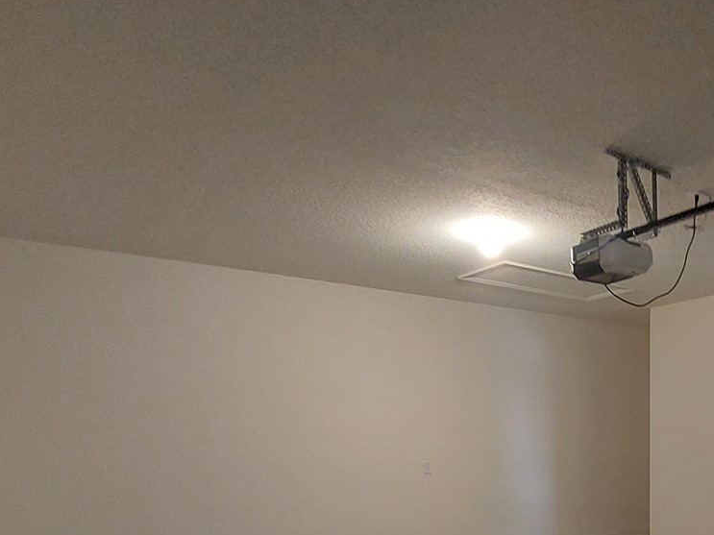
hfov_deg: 58.0
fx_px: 577
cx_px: 583
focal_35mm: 28
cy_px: 565
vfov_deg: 41.4
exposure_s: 1/24
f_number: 2.2
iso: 400
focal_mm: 1.74
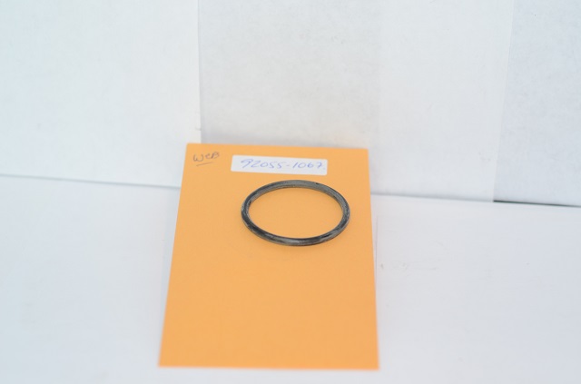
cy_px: 192
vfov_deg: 18.1
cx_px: 290
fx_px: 1207
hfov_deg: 27.1
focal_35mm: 75
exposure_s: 1/60
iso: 100
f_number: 2.8
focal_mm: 50
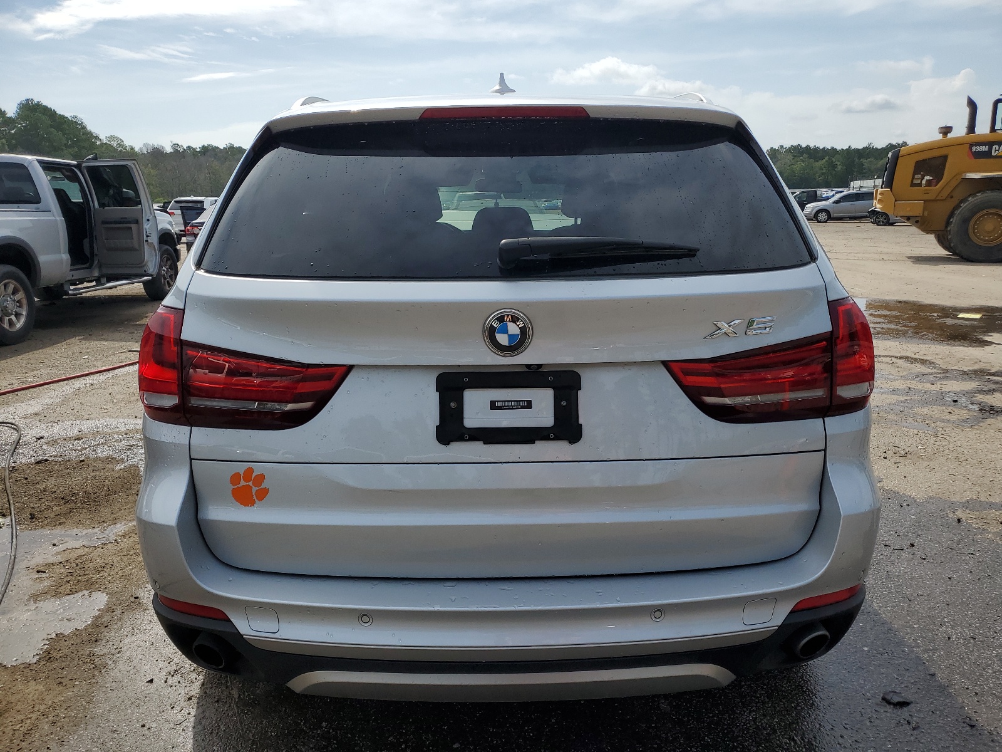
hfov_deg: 67.3
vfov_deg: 53.1
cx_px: 501
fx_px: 753
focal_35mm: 26
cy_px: 376
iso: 50
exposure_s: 1/5000
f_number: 1.5
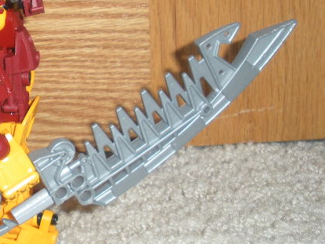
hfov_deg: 21.2
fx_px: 836
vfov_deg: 16.5
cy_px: 58
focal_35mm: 89
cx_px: -2
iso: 64
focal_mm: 6.3
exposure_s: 1/60
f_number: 3.5
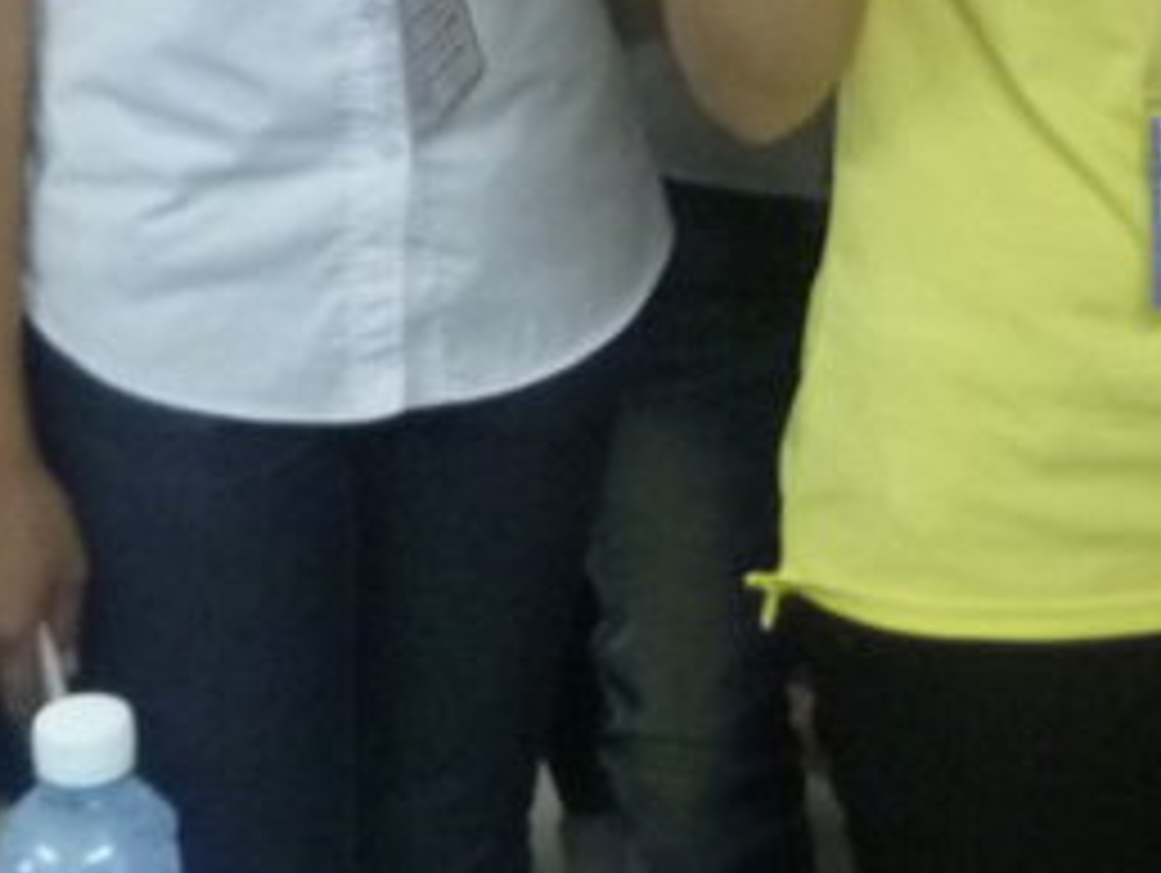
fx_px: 3995
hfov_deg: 16.5
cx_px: 837
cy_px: -387
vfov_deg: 12.0
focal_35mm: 119
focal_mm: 5.4
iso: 400
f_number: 3.4
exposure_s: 1/13
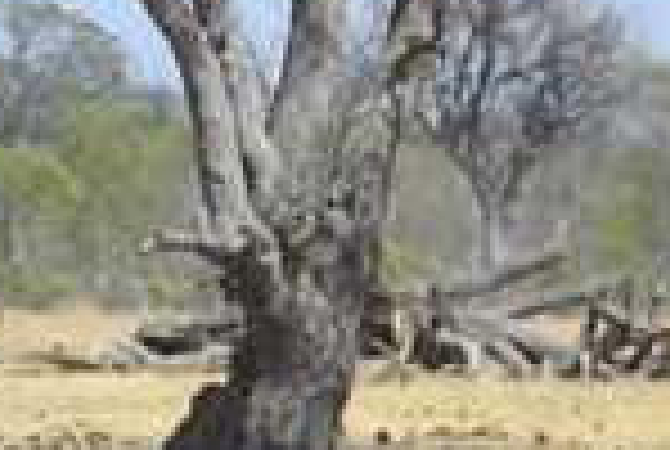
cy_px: 418
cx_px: 587
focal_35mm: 785
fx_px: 14639
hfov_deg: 2.6
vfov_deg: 1.8
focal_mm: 280
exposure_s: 1/1250
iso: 400
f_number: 7.1
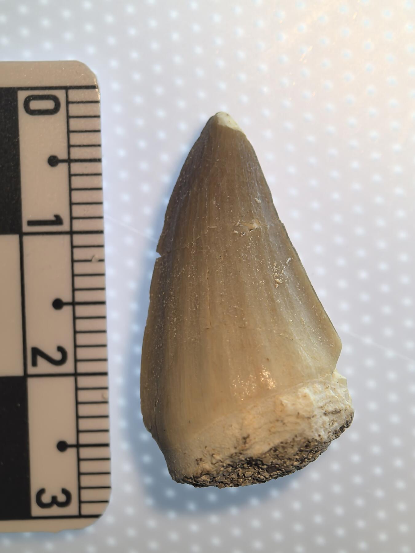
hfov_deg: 15.6
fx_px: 1519
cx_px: 208
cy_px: 276
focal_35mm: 95
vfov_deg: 20.7
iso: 100
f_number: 3
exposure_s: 1/100
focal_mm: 14.6
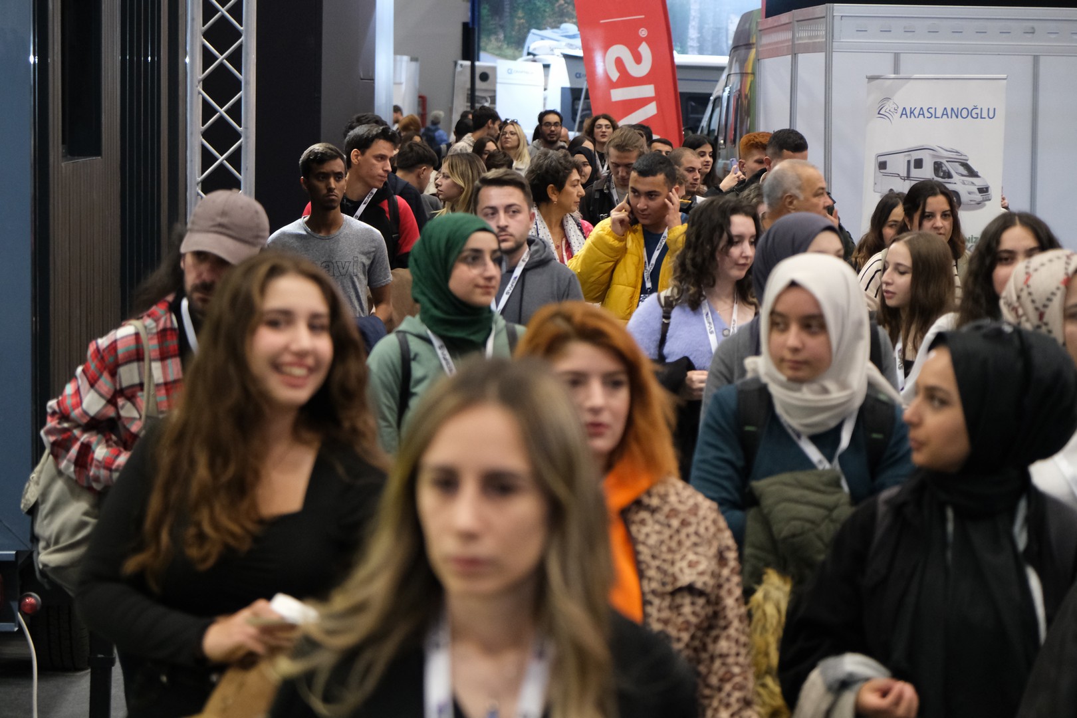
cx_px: 538
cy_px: 359
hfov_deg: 17.9
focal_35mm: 114
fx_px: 3410
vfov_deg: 12.0
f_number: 4
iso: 3200
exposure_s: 1/110
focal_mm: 76.3
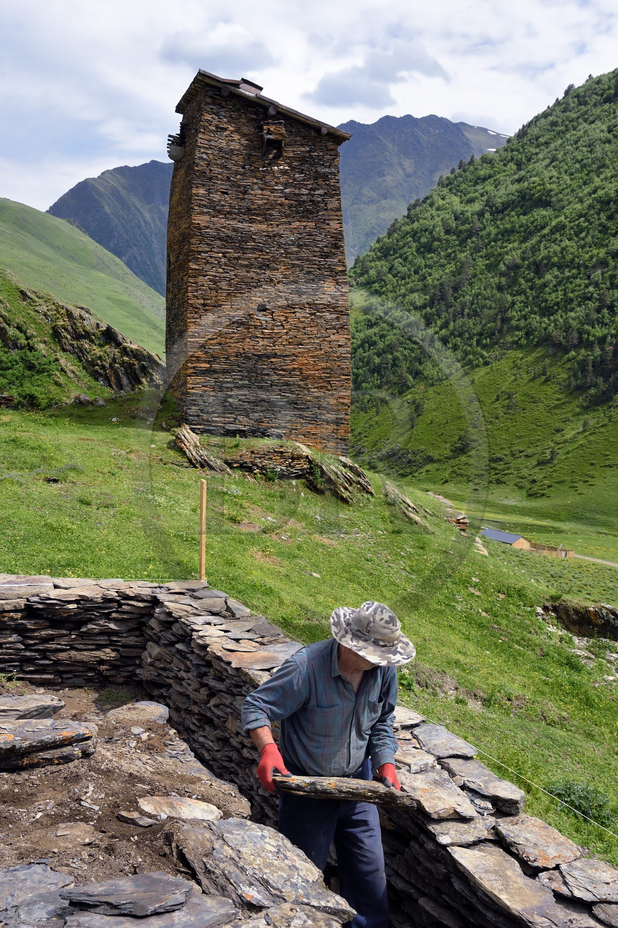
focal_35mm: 38
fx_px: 979
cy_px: 464
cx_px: 309
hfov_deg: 35.0
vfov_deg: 50.7
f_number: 16
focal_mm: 38
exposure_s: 1/250
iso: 400
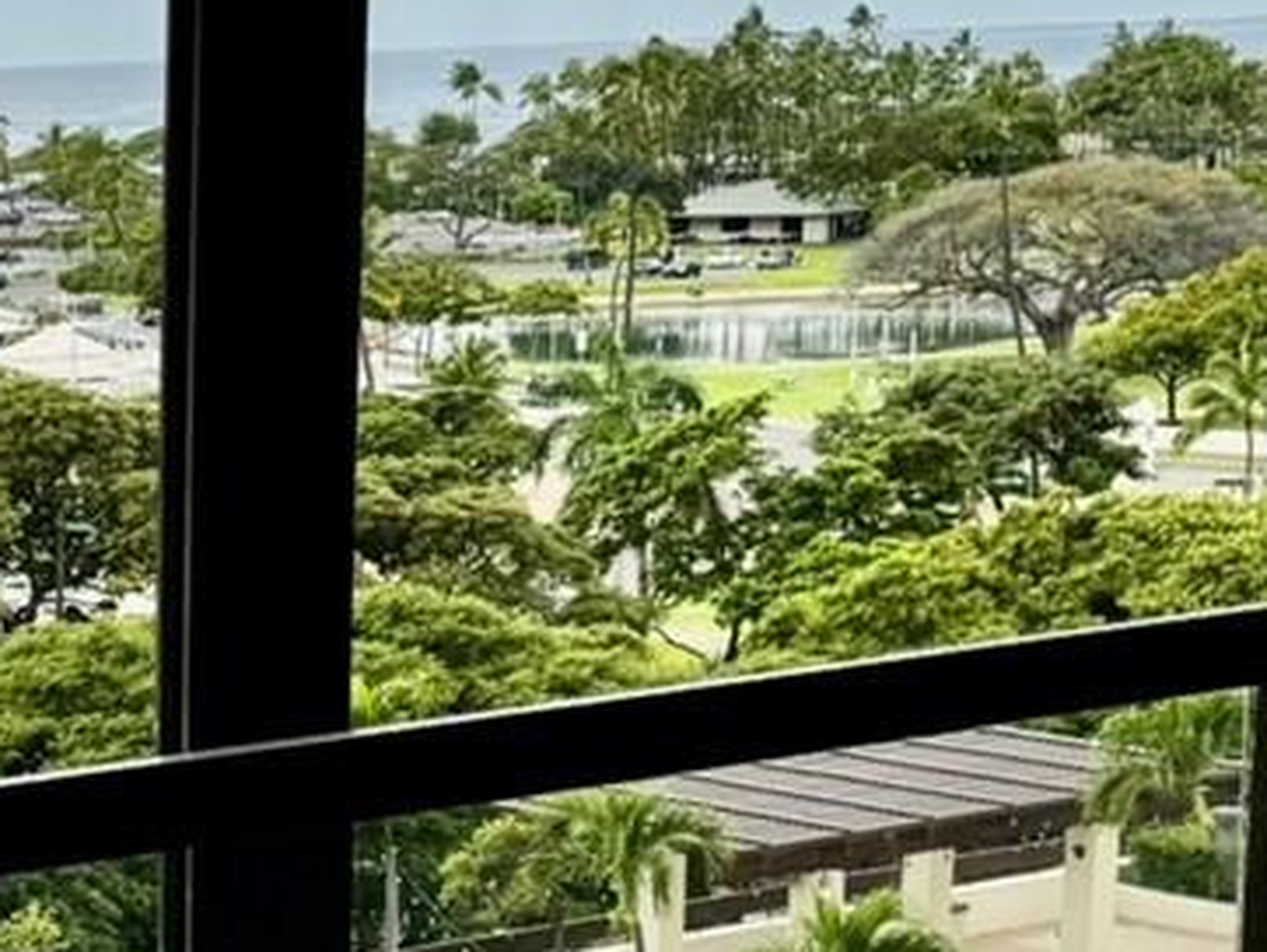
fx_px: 3882
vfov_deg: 13.8
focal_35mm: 106
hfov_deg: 16.5
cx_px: -774
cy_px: 882
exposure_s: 1/4608
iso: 80
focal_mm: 6.76
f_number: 1.78
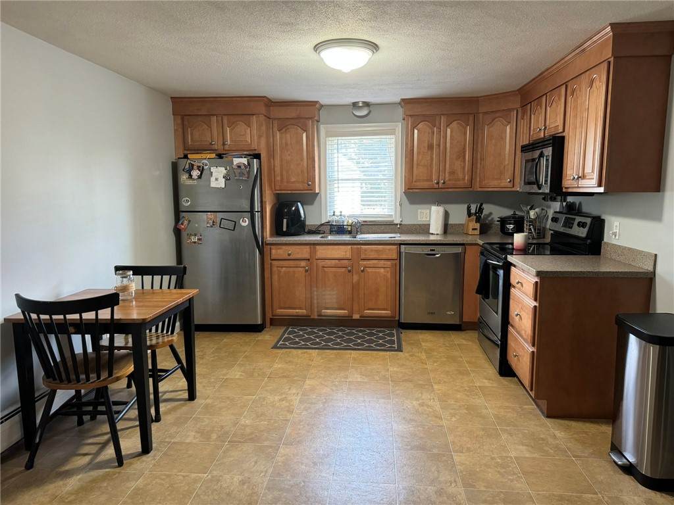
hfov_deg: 71.6
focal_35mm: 24
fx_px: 467
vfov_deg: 56.8
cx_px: 337
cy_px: 252
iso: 320
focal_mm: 6.76
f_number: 1.78
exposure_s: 1/60
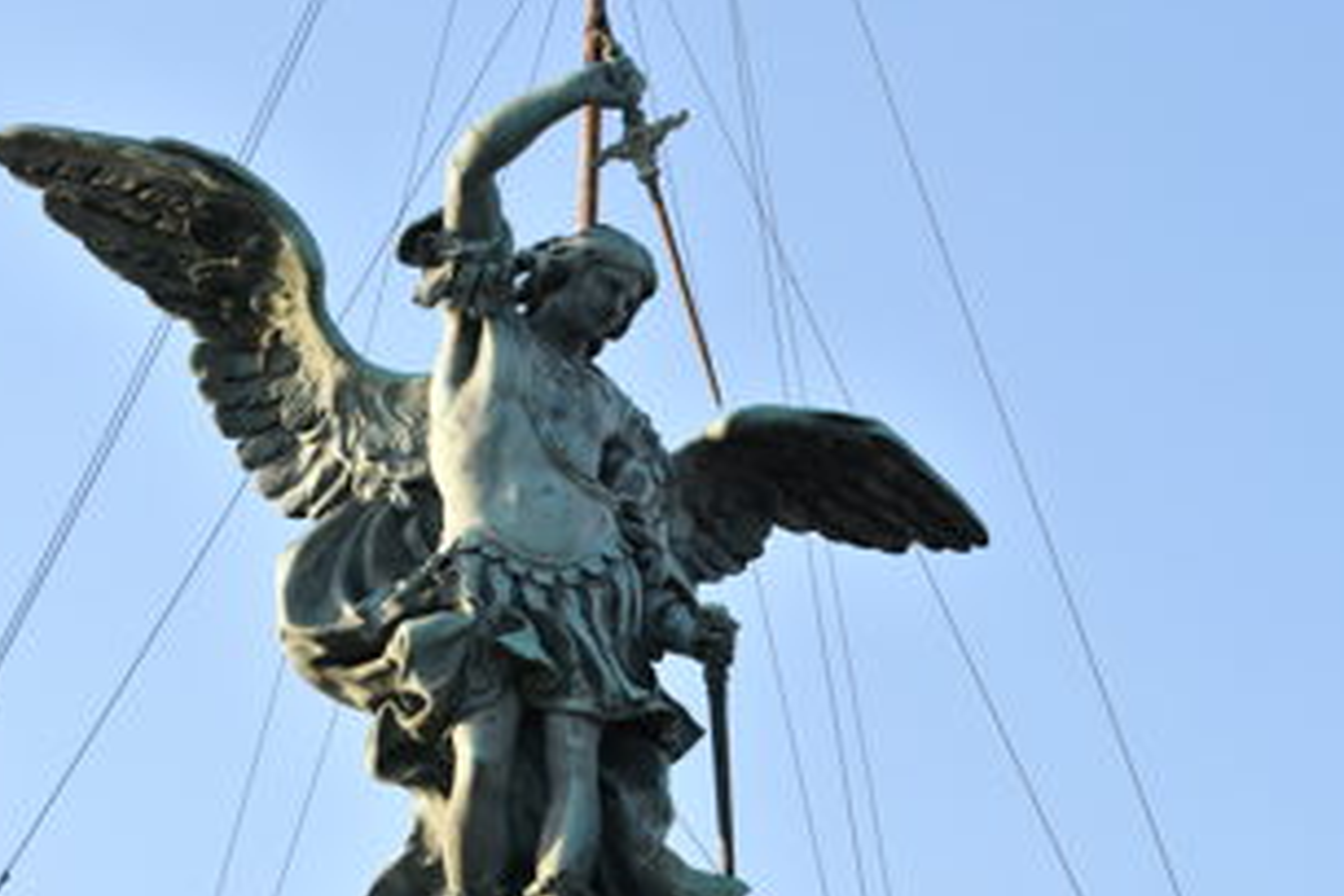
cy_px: 507
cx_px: 813
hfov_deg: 20.8
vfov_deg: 14.0
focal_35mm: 98
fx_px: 3658
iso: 100
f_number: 4.8
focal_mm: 50
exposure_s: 1/250
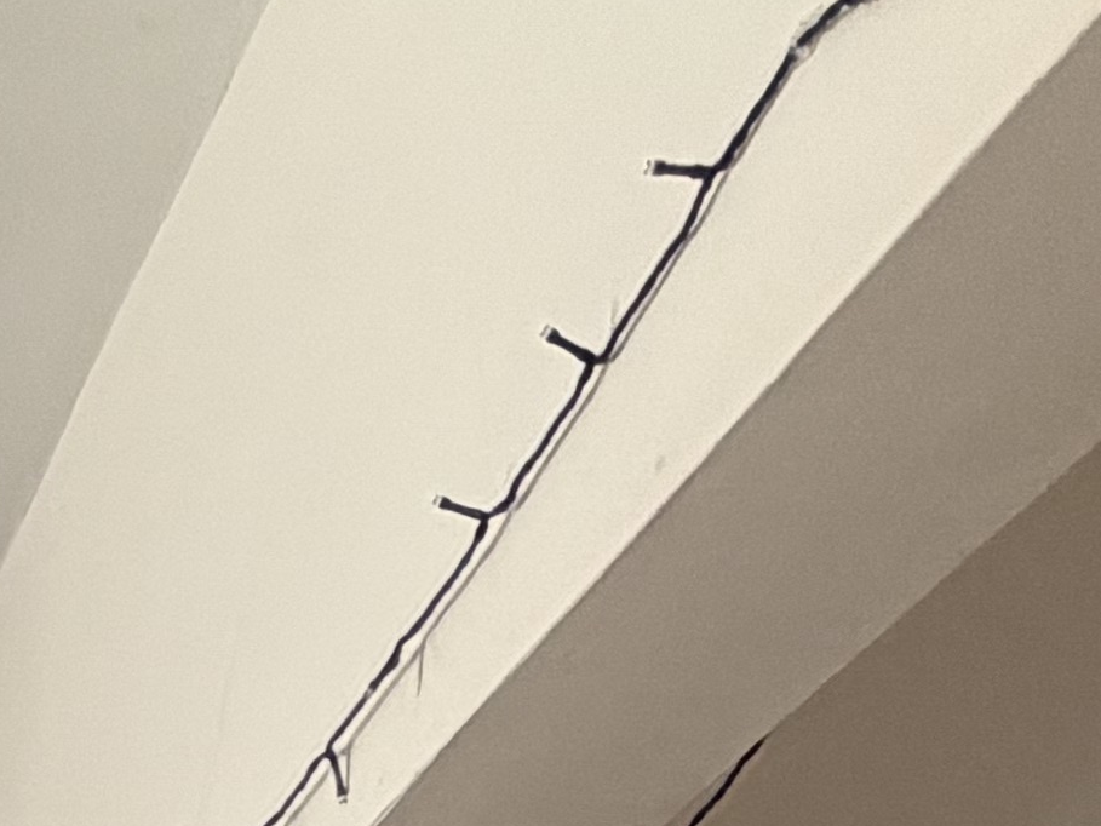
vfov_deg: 11.4
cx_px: -547
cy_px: 2370
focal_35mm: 88
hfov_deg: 19.4
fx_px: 2799
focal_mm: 2.22
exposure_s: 1/121
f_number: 2.2
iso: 250
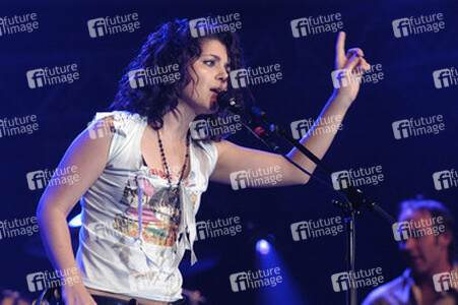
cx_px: 229
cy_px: 152
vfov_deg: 5.2
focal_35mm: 262
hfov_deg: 7.9
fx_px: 3337
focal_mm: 175
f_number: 4
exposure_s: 1/125
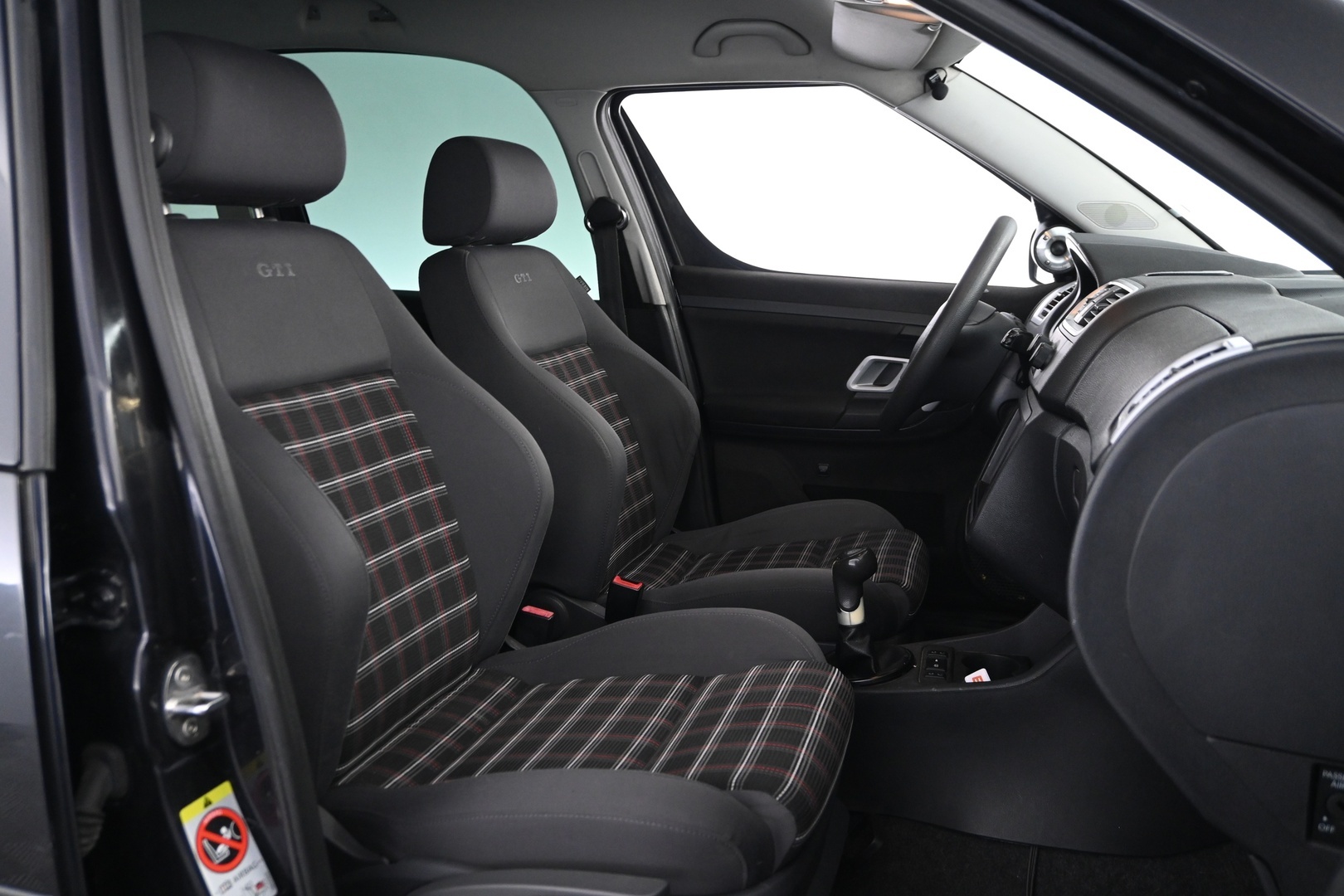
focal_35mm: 29
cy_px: 448
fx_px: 1092
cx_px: 672
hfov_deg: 63.2
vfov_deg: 44.6
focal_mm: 19.5
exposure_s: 1/13
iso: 1600
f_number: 3.8
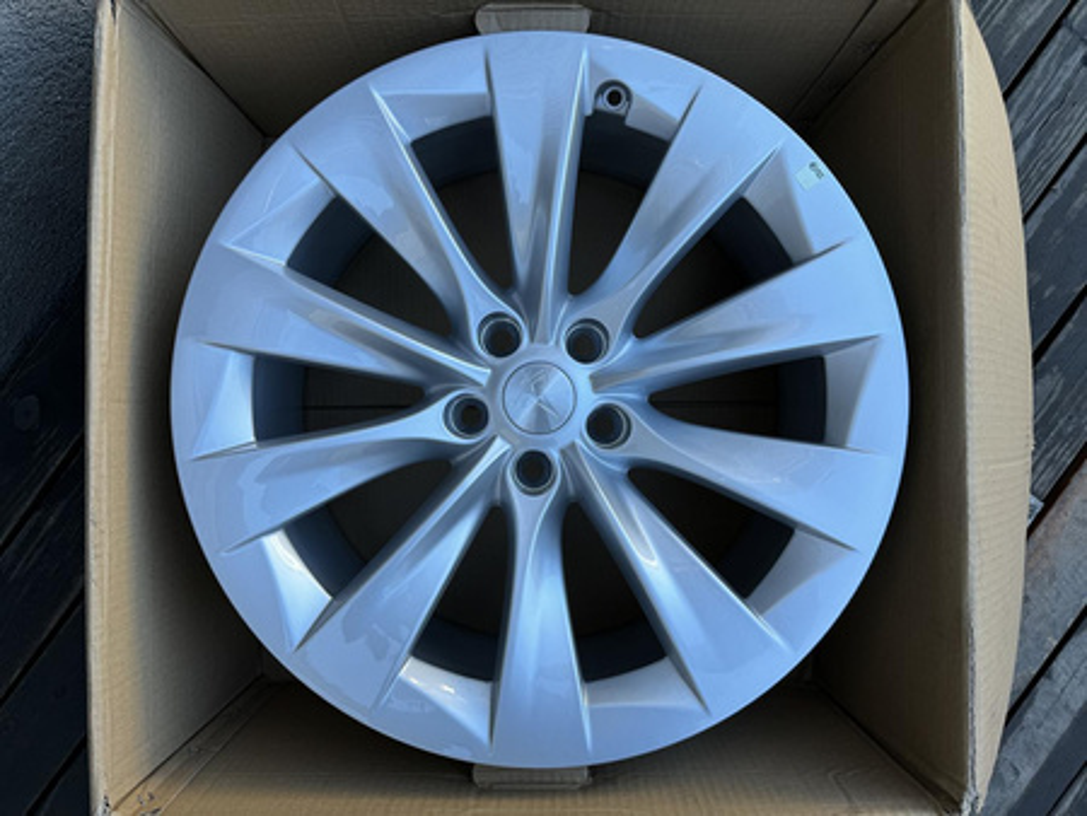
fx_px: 754
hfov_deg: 71.6
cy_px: 408
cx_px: 544
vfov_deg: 56.9
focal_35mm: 24
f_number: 1.78
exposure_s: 1/298
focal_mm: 6.86
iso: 80
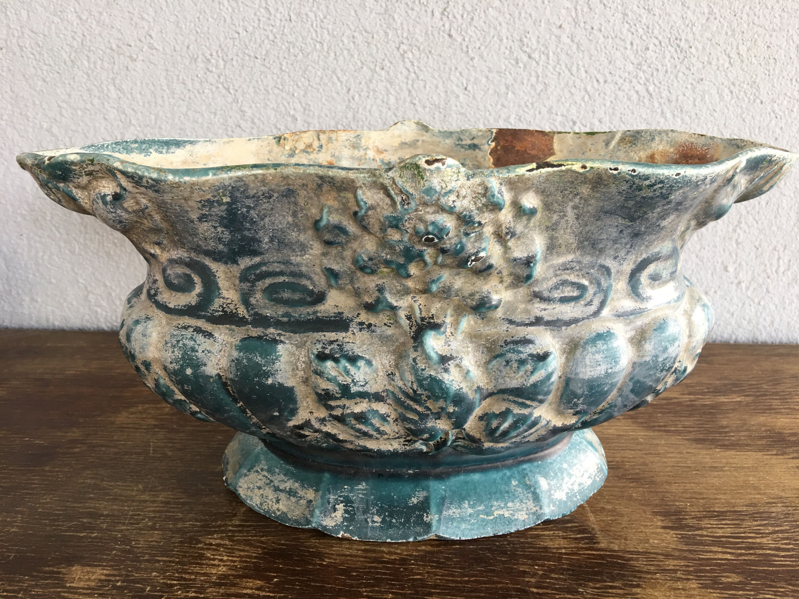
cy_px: 300
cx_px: 400
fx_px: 669
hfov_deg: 61.7
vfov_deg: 48.2
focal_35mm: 29
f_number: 2.2
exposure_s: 1/33
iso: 32
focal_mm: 4.15
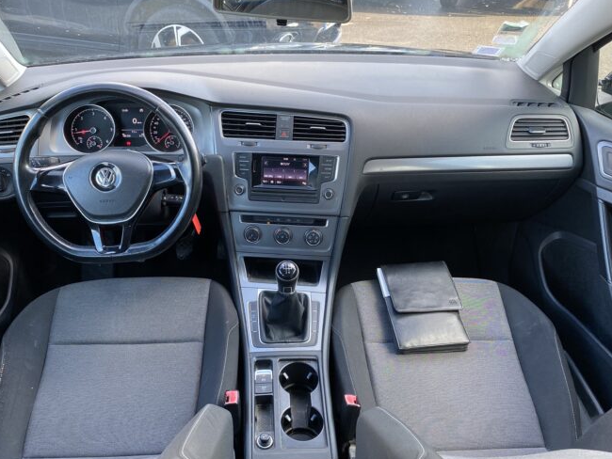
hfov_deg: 56.7
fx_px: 566
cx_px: 282
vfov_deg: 44.2
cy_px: 219
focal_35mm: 32
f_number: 1.8
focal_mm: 4.25
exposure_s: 1/121
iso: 100
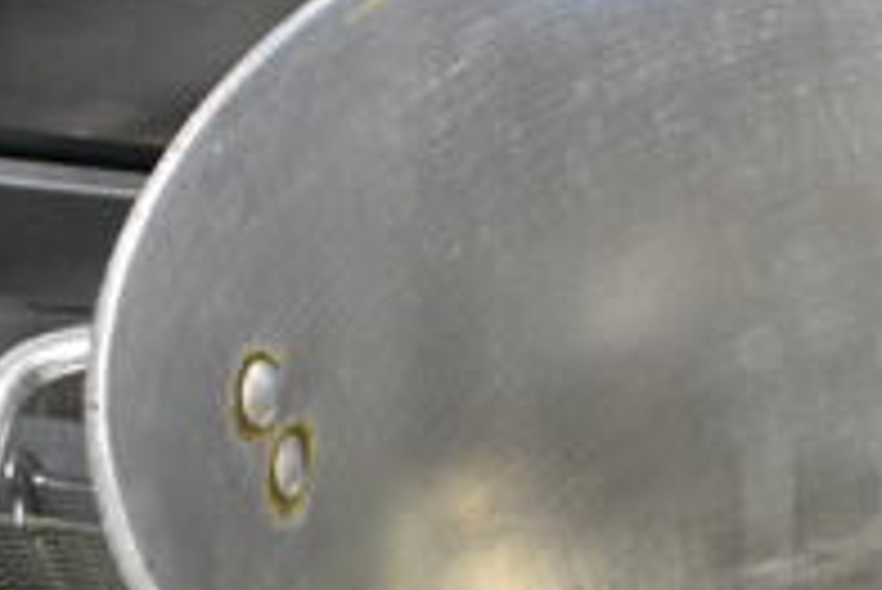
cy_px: 531
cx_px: 1040
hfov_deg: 22.4
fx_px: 2059
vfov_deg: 16.1
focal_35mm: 84
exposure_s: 1/200
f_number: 7.1
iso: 6400
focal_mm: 18
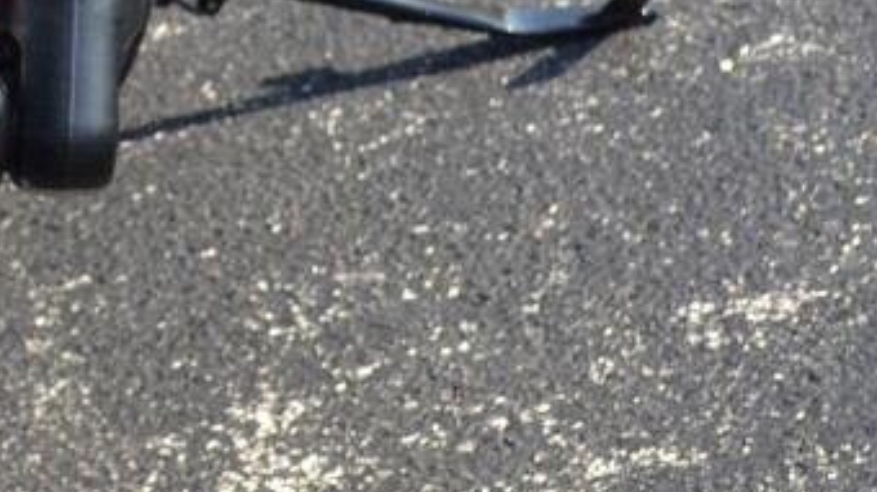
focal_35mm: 222
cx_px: -214
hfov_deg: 9.6
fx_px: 5161
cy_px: -5
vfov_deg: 5.5
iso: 100
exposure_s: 1/160
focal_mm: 40
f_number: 6.3
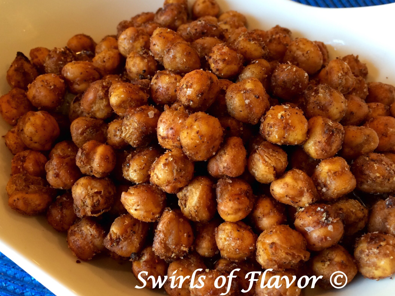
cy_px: 143
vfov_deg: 40.7
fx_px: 399
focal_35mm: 35
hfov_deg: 52.6
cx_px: 189
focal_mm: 4.15
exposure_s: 1/30
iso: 100
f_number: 2.2
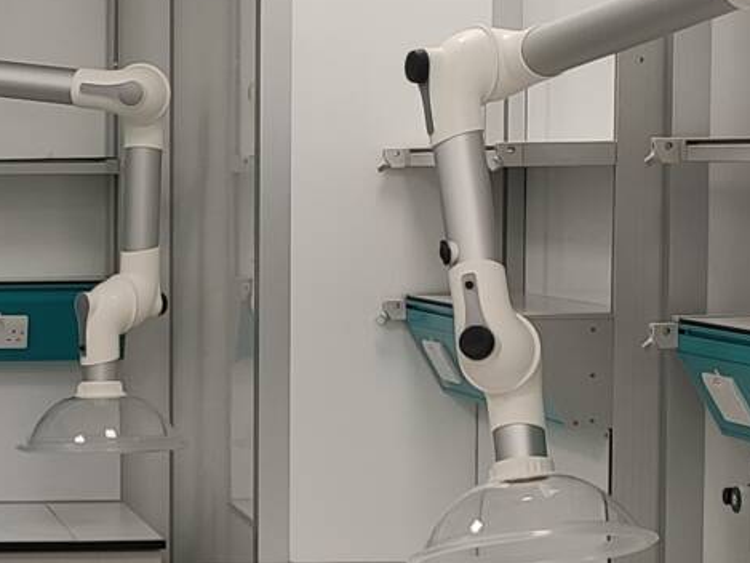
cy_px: 437
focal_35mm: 142
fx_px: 3077
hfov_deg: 13.5
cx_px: -187
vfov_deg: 10.4
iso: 186
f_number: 1.75
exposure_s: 1/120
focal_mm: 4.77
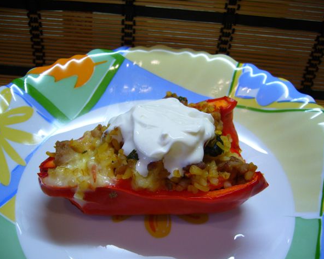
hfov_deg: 49.1
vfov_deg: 40.1
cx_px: 162
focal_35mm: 37
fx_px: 355
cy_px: 131
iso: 100
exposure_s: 1/30
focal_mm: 5.8
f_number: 2.8
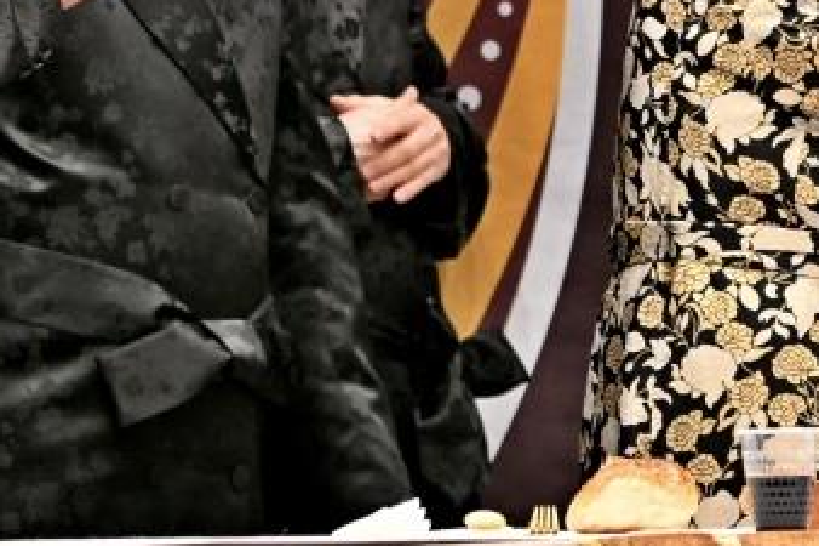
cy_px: -161
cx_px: 1221
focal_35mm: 909
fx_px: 20669
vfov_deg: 1.5
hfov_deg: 2.3
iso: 320
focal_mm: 200
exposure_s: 1/250
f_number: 2.8
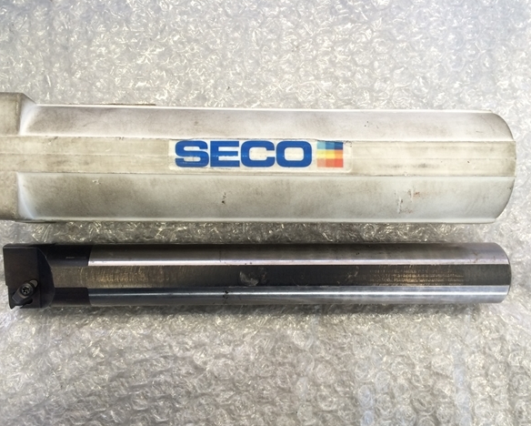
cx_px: 252
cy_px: 214
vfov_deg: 47.2
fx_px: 488
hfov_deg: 57.1
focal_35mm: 31
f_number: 2.2
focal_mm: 4.15
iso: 50
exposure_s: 1/30
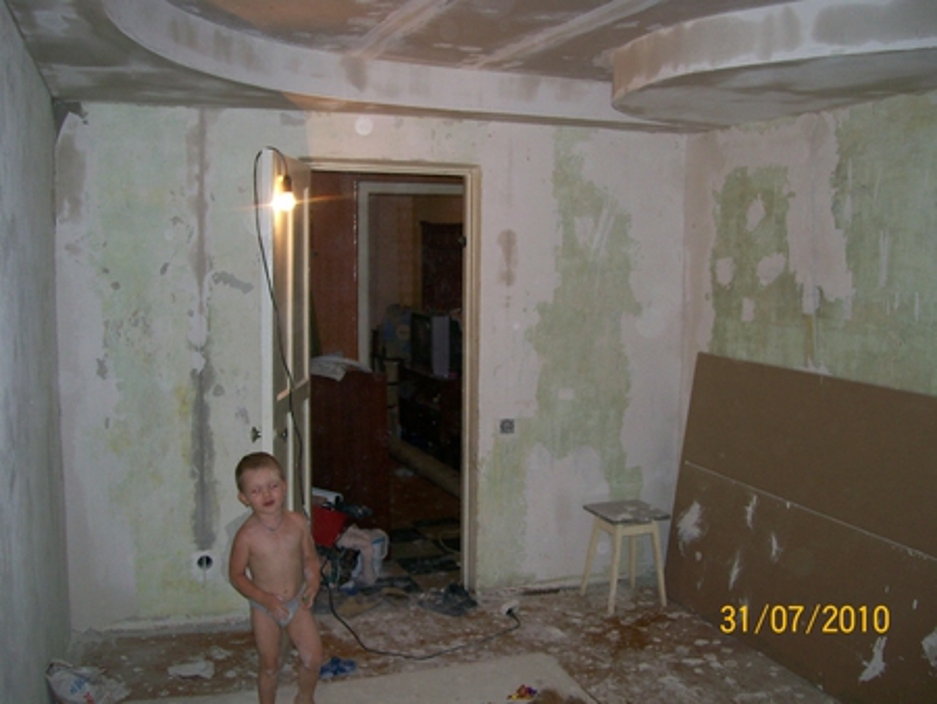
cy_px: 352
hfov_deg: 51.3
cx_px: 468
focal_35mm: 36
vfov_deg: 39.7
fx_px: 975
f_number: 2.7
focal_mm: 6
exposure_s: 1/64
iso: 80
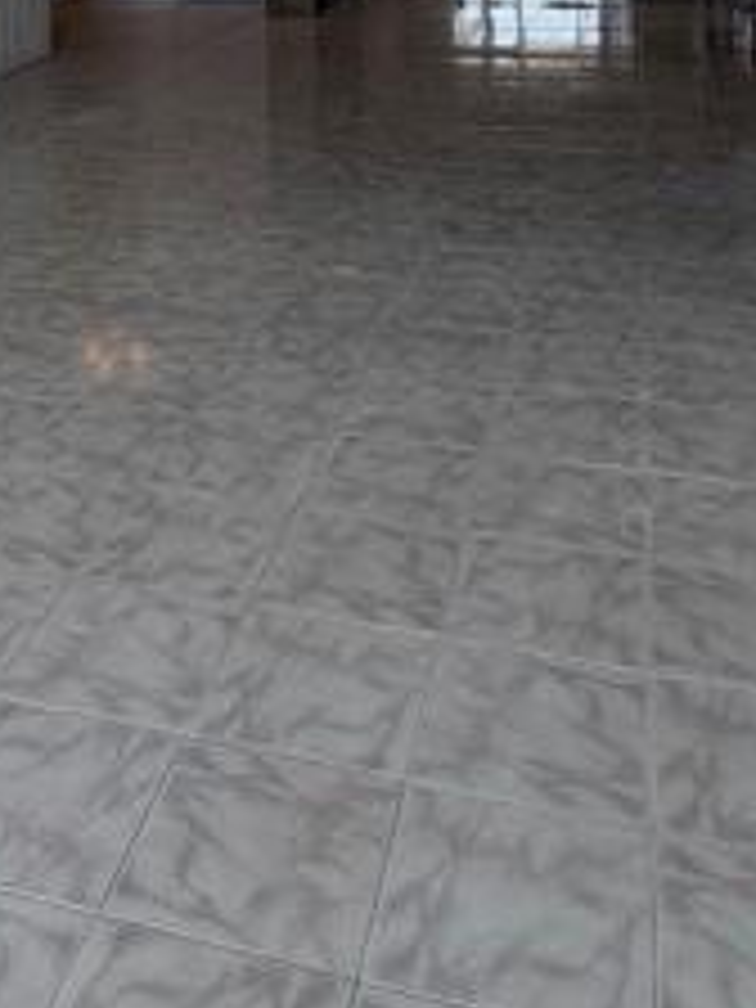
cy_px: -171
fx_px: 1310
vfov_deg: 34.5
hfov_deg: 31.8
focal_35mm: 45
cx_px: 216
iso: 100
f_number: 2.2
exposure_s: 1/121
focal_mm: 2.22
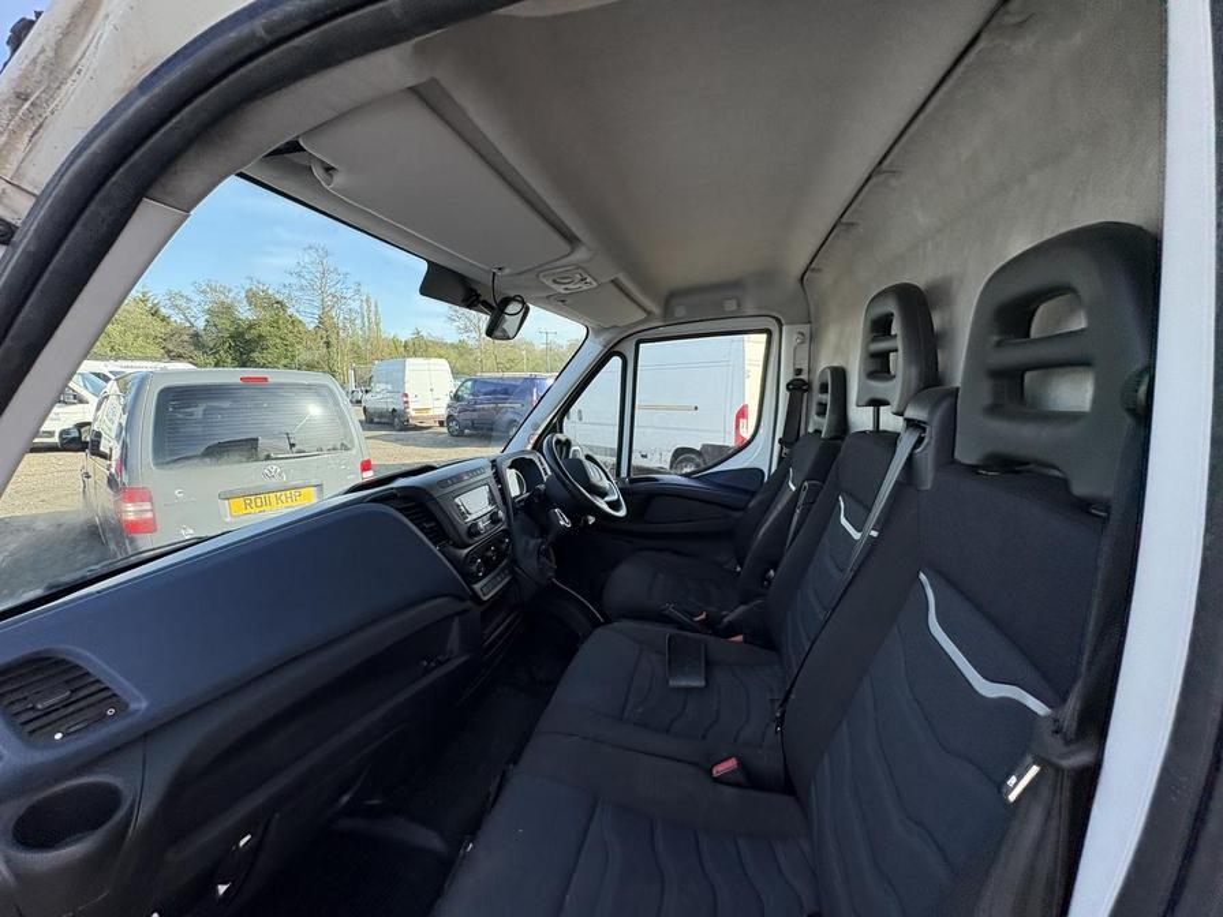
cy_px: 458
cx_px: 612
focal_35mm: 14
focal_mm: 2.22
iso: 64
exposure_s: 1/354
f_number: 2.2
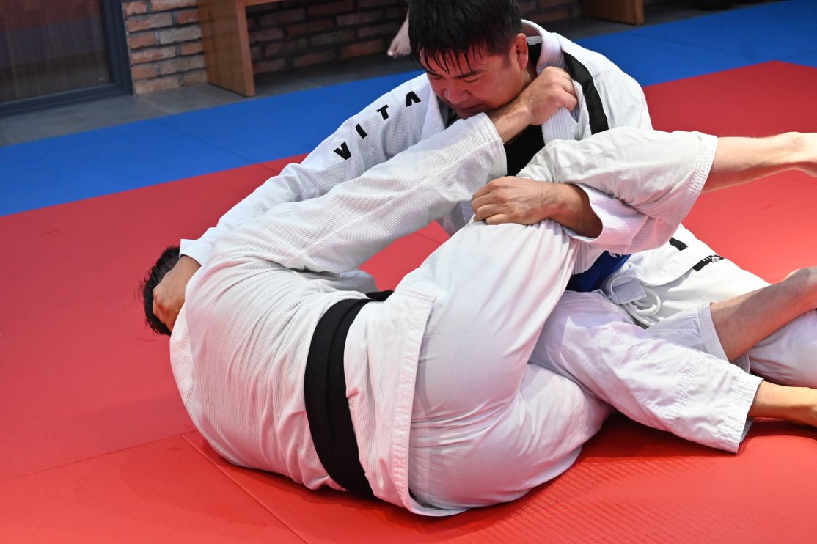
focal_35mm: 75
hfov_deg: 27.0
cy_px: 272
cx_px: 408
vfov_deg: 18.2
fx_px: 1701
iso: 1600
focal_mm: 50
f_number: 4.5
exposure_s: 1/100
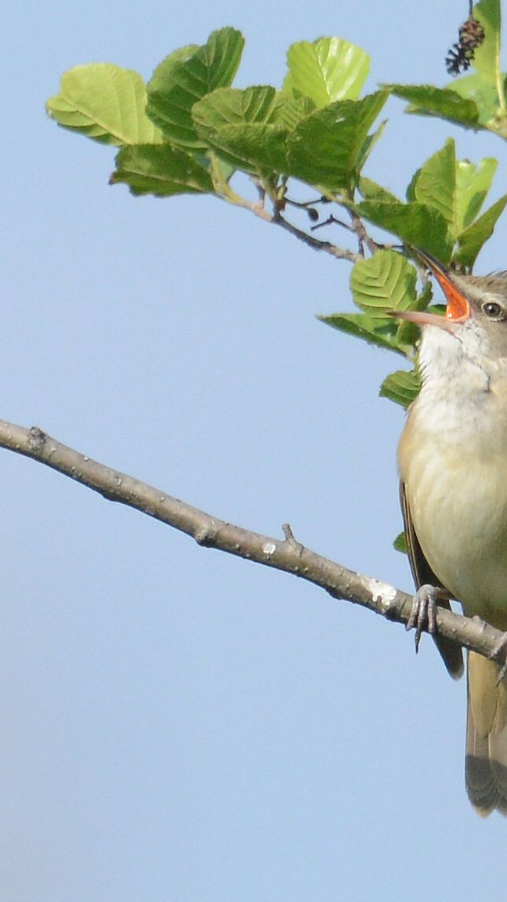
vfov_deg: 2.5
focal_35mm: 874
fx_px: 20899
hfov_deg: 1.4
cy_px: 429
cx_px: 352
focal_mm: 500
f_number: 8
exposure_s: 1/1600
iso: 1000
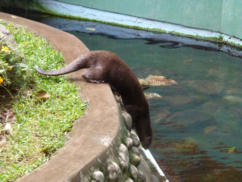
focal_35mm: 147
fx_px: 1028
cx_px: 121
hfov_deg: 13.4
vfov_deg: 10.1
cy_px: 91
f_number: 4.5
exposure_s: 1/80
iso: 800
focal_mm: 24.1
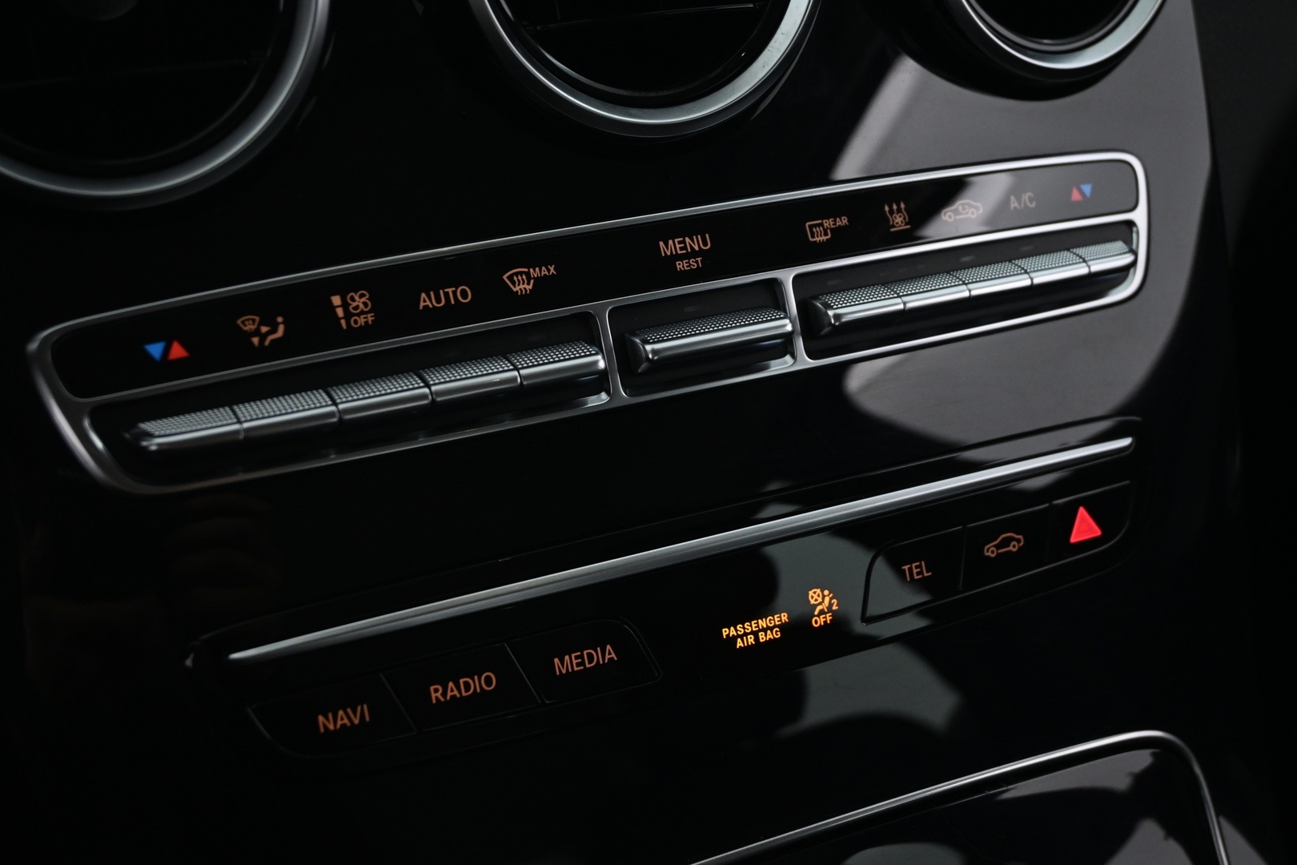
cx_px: 648
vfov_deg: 27.7
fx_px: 1756
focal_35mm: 49
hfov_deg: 40.5
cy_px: 432
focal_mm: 32.5
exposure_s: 1/15
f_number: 5
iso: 1600
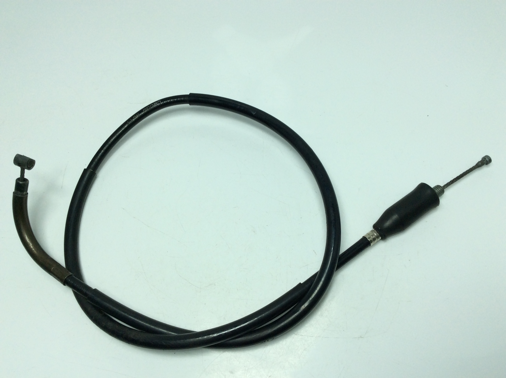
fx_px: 467
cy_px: 189
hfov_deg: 56.9
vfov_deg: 44.1
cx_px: 253
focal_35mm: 32
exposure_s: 1/596
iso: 32
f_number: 2.4
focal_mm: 3.3
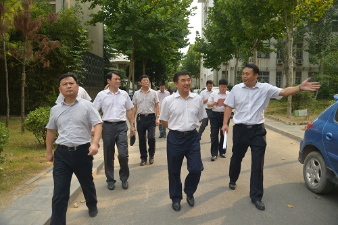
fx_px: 272
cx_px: 169
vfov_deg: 44.9
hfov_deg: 63.7
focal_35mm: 29
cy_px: 112
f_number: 3.8
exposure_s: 1/8000
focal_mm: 29
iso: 3200
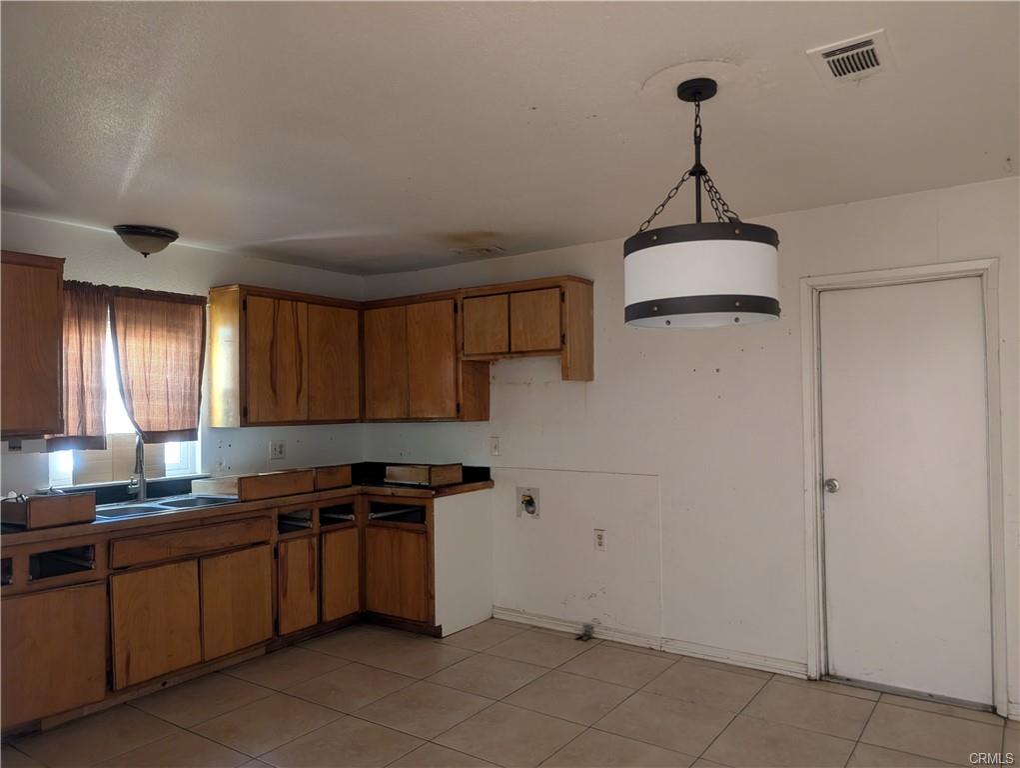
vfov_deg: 56.9
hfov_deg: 71.5
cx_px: 510
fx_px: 708
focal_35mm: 24
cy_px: 384
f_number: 1.68
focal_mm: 6.9
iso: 433
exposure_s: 1/81.4
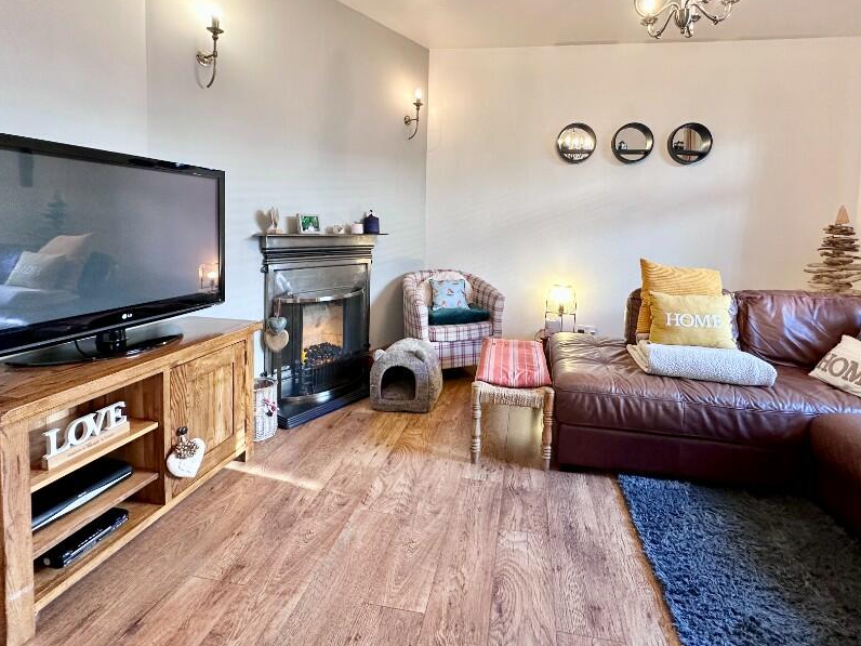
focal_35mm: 18
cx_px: 455
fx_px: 448
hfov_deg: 87.7
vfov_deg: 70.8
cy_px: 254
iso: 160
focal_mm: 2.22
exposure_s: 1/50
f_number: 2.2
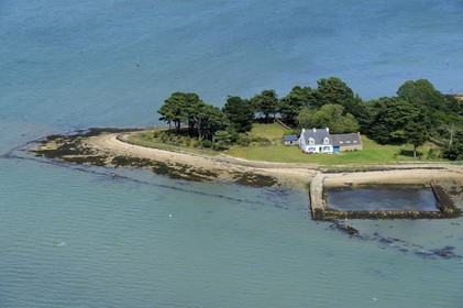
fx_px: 1414
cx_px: 232
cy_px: 154
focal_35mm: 110
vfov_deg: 12.4
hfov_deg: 18.6
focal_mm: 110
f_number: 7.1
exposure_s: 1/1600
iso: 400
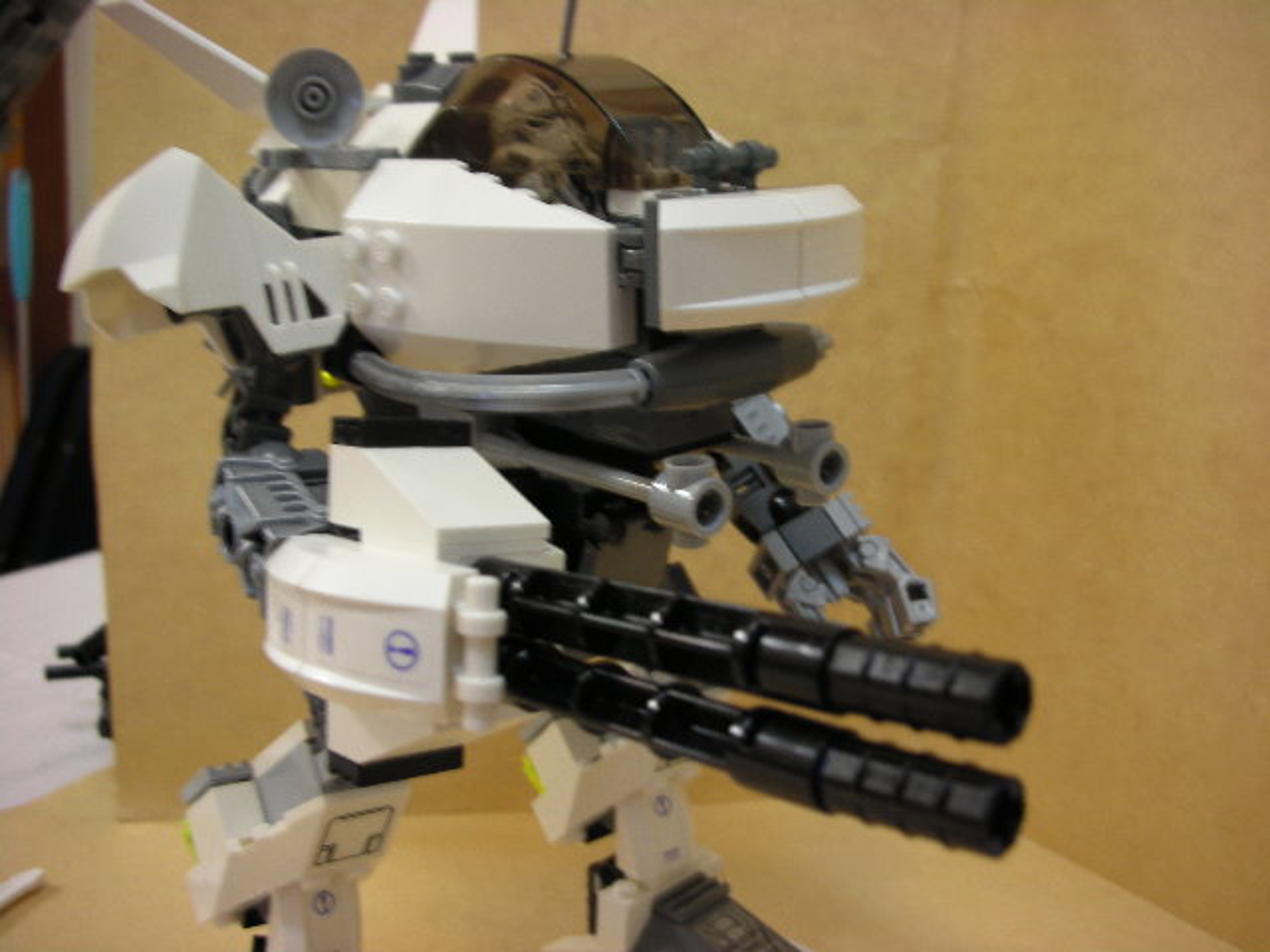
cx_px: 635
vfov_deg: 40.7
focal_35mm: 35
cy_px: 476
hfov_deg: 52.6
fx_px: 1284
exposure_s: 1/4.1
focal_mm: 5.8
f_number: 3
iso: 105
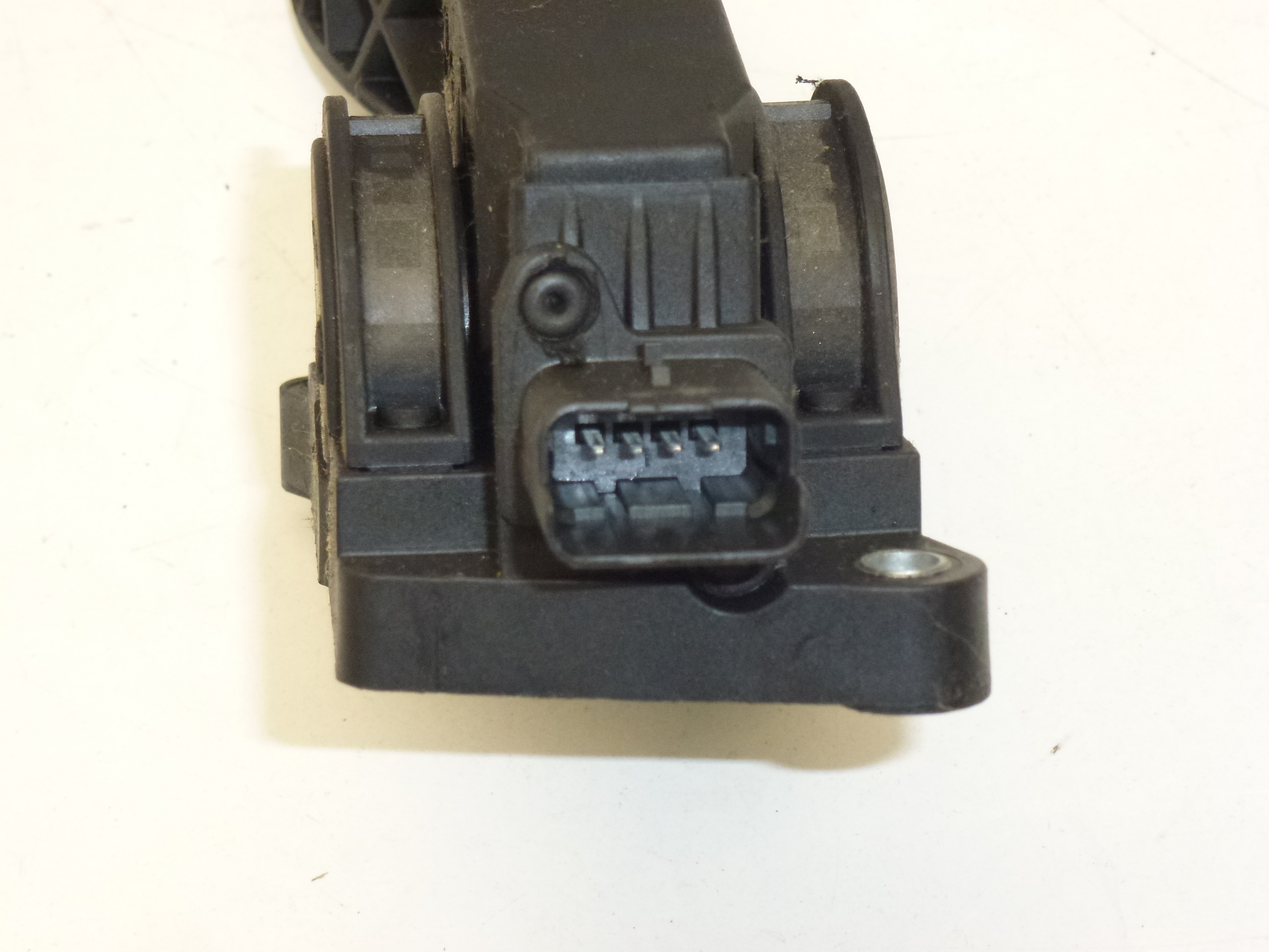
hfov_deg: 22.0
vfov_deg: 16.6
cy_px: 476
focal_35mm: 89
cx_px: 634
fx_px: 3263
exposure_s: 1/100
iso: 400
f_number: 4.9
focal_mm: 16
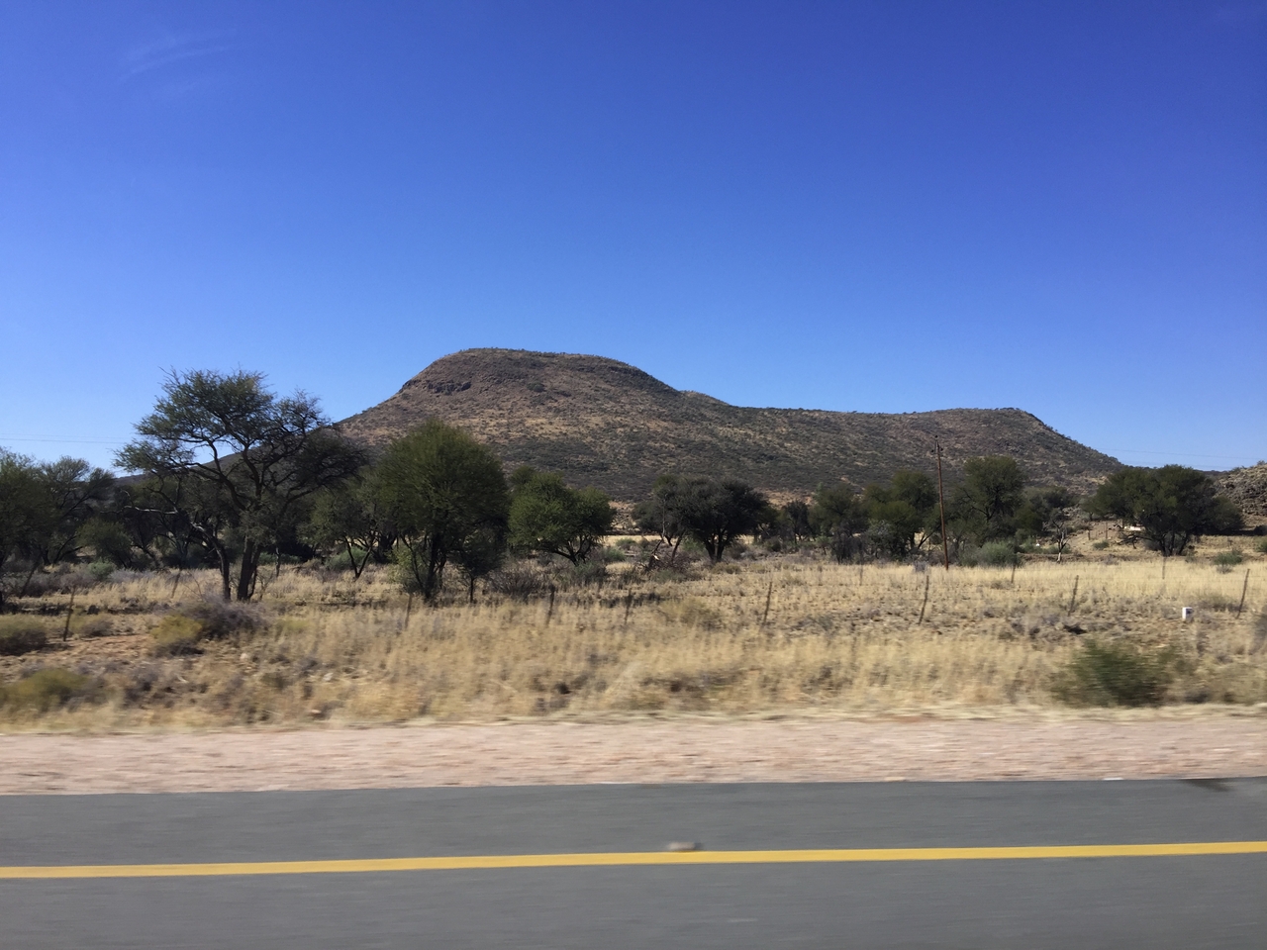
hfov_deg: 61.7
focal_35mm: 29
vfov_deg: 48.2
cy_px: 475
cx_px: 634
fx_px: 1061
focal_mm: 4.15
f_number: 2.2
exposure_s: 1/329
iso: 32
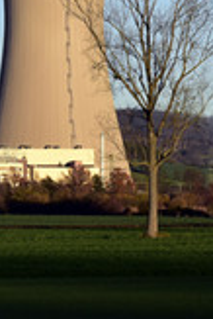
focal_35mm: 330
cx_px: -142
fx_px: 2922
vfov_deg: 6.2
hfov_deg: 4.1
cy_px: 33
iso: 400
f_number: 11
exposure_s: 1/500
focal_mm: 80
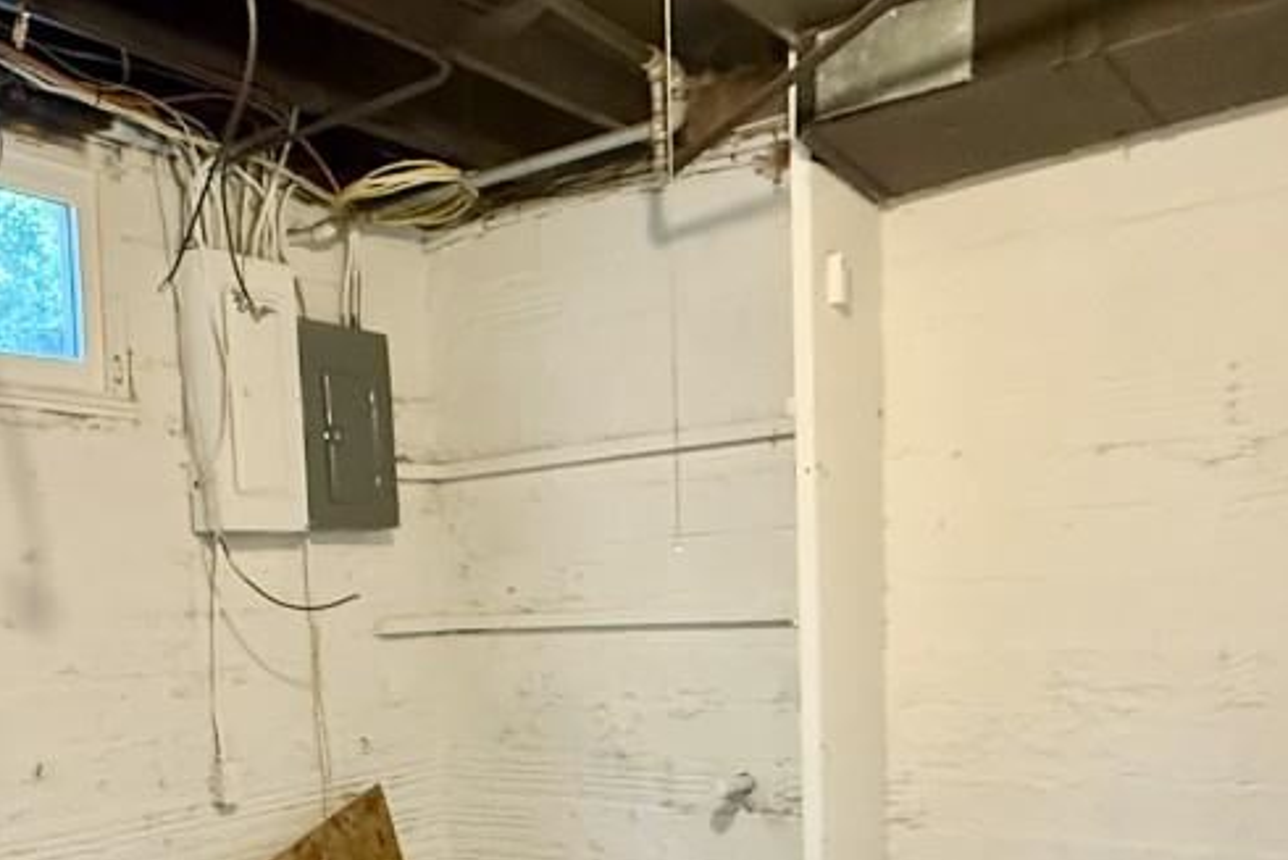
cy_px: 755
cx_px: 415
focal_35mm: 38
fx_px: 1360
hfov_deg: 49.7
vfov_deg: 33.4
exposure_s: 1/60
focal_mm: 2.22
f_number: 2.2
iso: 800
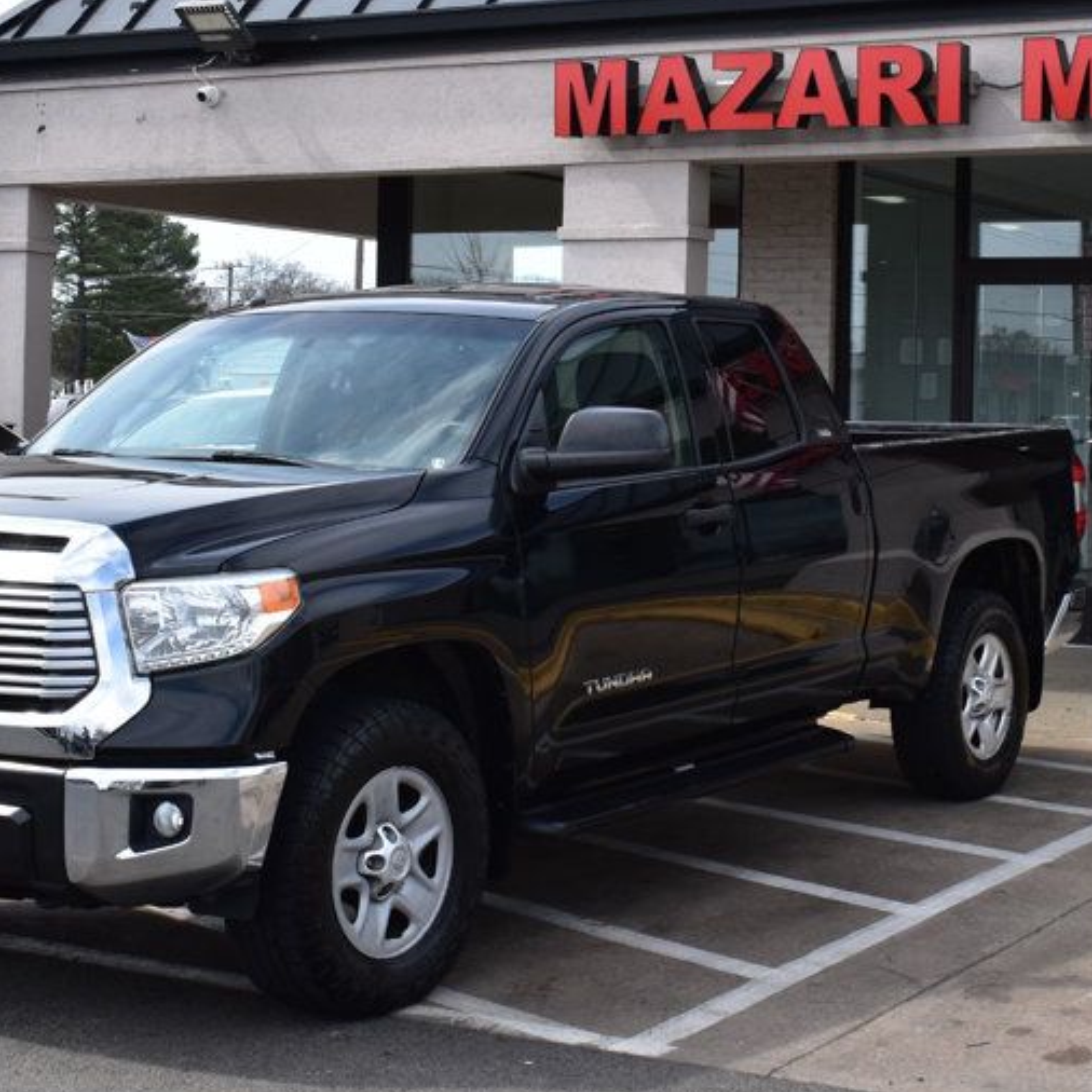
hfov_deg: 25.4
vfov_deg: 25.7
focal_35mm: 67
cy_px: 442
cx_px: 840
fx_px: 2391
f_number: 11
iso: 400
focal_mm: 26
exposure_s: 1/400
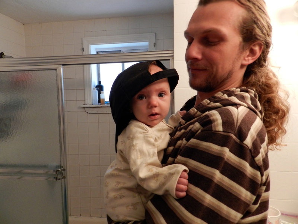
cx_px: 149
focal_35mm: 23
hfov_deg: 73.9
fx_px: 198
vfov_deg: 58.9
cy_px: 112
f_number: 3.4
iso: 400
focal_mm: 4
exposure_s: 1/25
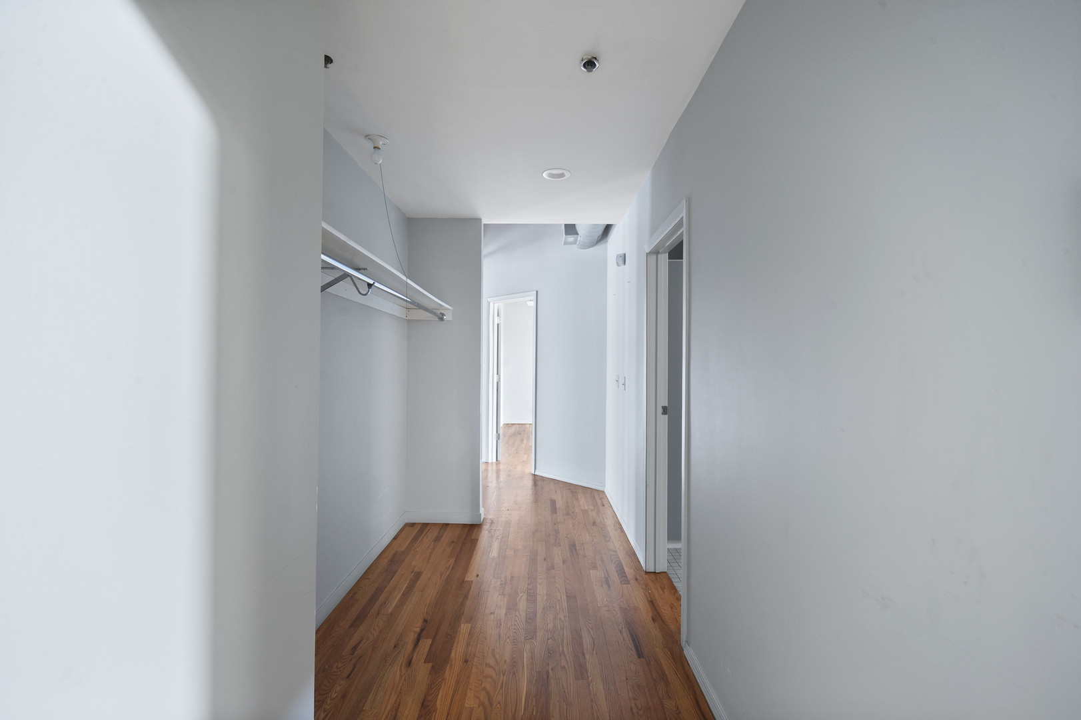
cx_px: 540
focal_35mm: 15
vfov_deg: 77.3
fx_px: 450
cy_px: 360
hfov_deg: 100.4
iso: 400
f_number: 8
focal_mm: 15
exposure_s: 4
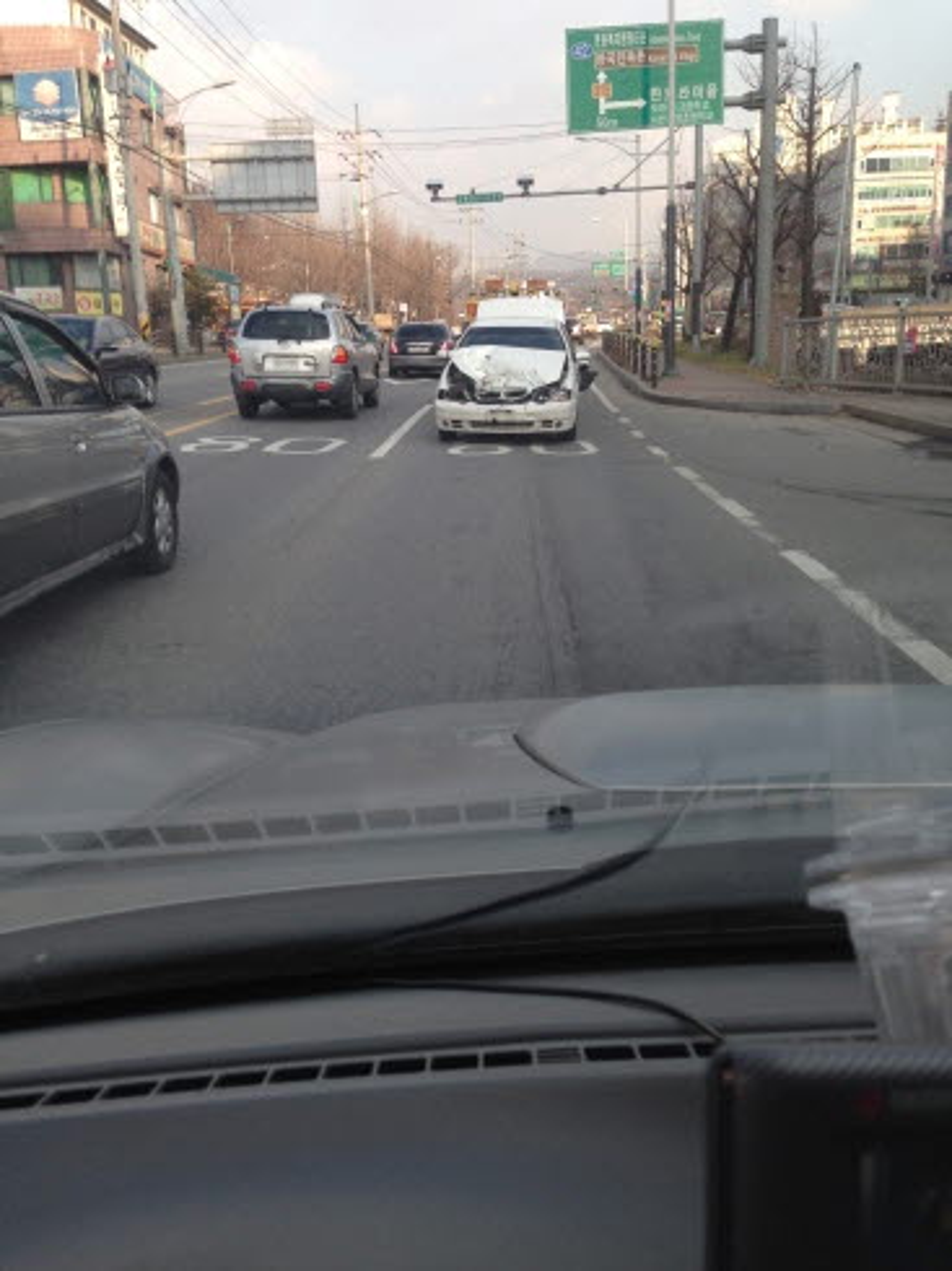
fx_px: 1211
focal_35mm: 33
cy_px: 636
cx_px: 476
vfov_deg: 55.4
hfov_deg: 42.9
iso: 50
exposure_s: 1/190
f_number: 2.4
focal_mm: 4.12
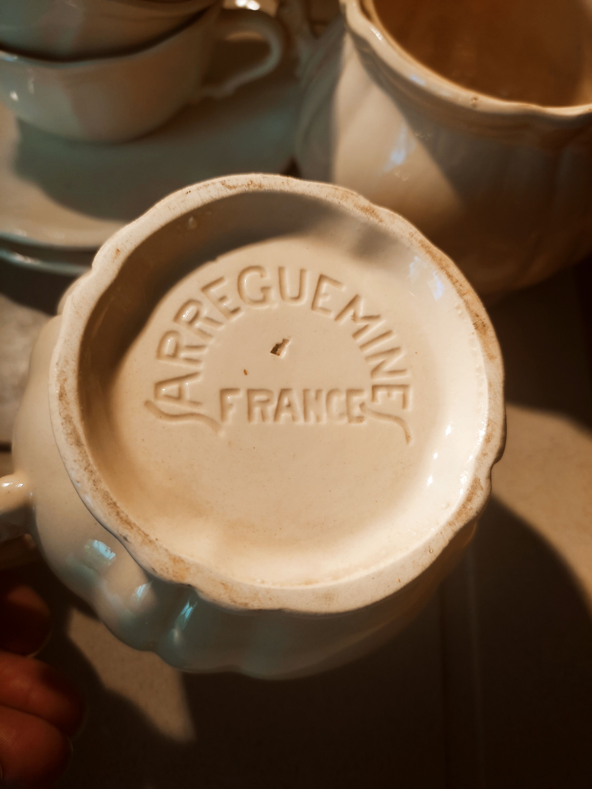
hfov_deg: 53.1
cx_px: 296
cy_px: 394
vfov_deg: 67.3
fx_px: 593
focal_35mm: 26
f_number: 1.79
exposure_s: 1/33
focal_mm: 4.74
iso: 211
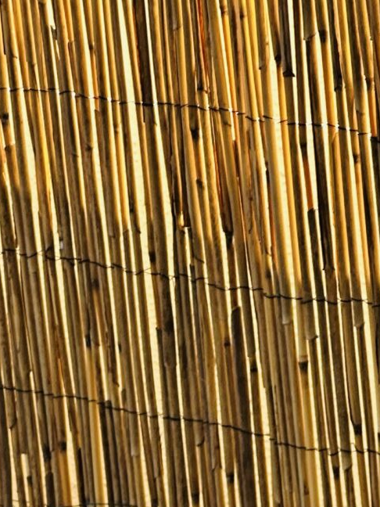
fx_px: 4450
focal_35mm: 304
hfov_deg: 4.9
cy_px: 888
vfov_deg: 6.4
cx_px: 40
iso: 32
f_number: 2.8
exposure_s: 1/101
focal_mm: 9
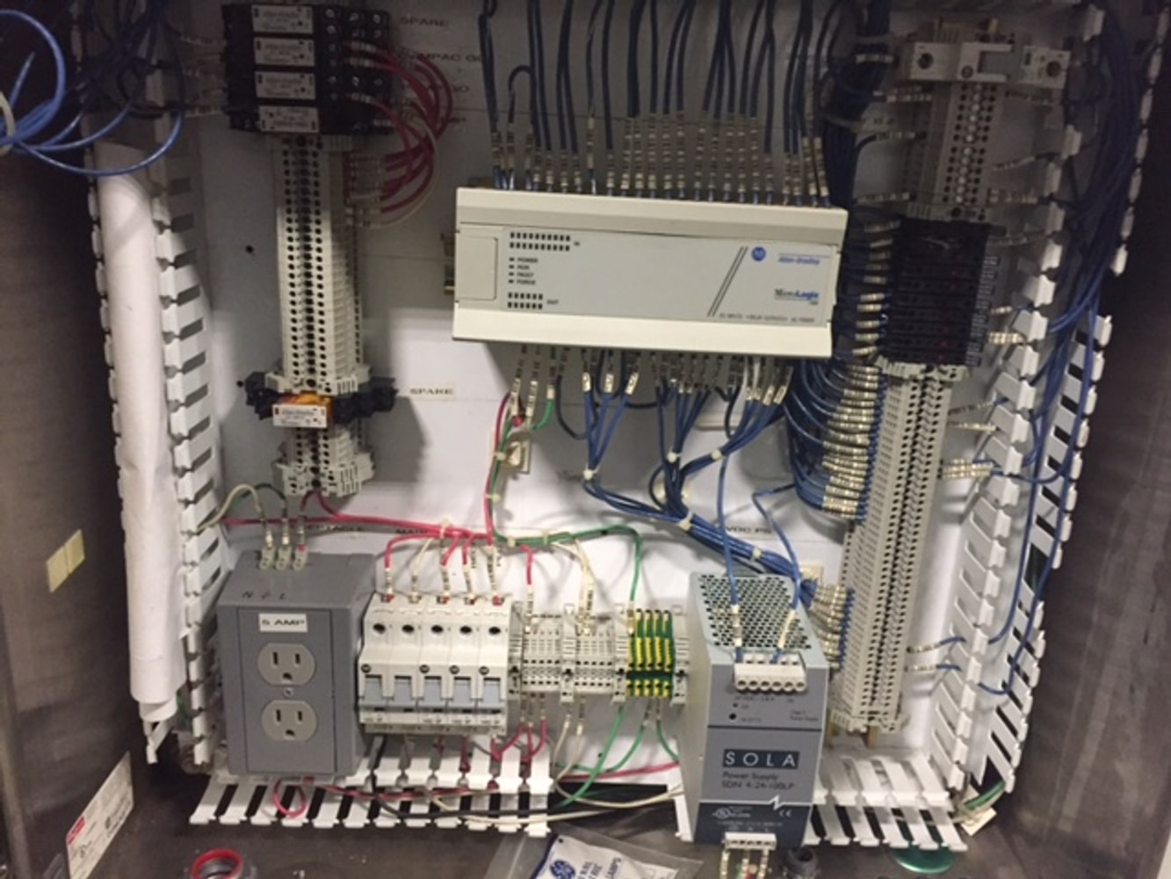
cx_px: 586
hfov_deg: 61.7
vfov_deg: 48.2
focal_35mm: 29
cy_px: 440
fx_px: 981
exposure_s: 1/15
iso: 250
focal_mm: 4.15
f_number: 2.2
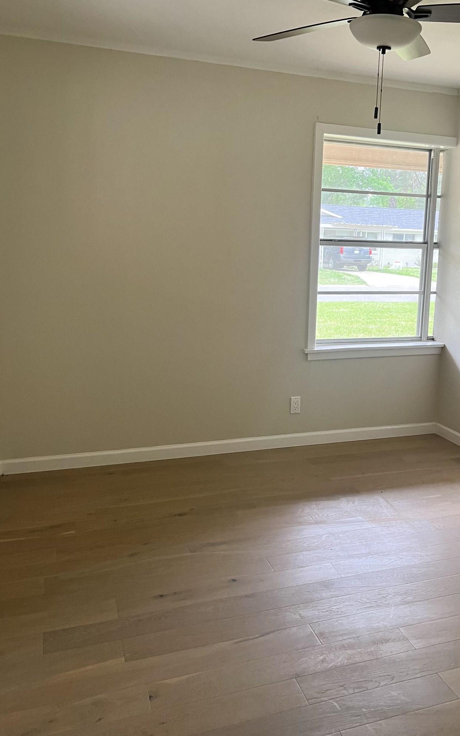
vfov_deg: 59.4
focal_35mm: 32
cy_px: 319
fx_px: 642
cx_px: 296
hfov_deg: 39.1
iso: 125
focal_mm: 5.7
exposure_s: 1/94
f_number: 1.5
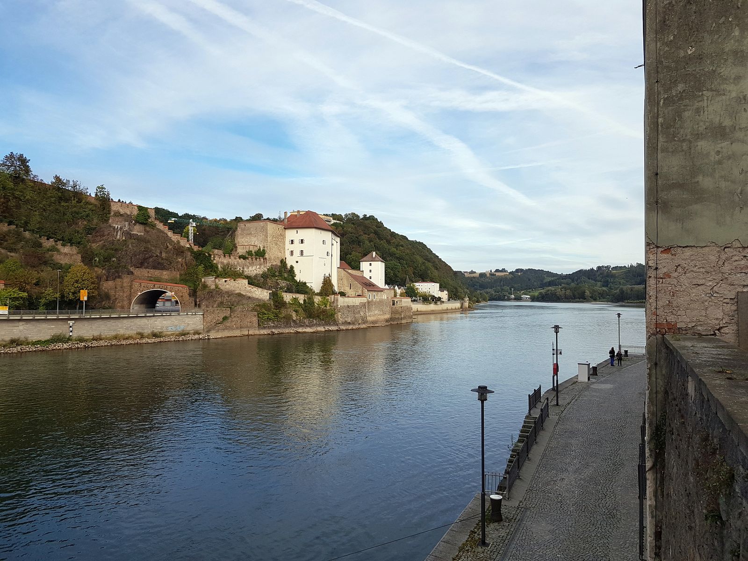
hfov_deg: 67.3
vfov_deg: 53.1
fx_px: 562
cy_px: 280
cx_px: 374
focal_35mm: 26
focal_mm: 4.2
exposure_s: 1/1308
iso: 50
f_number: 1.7
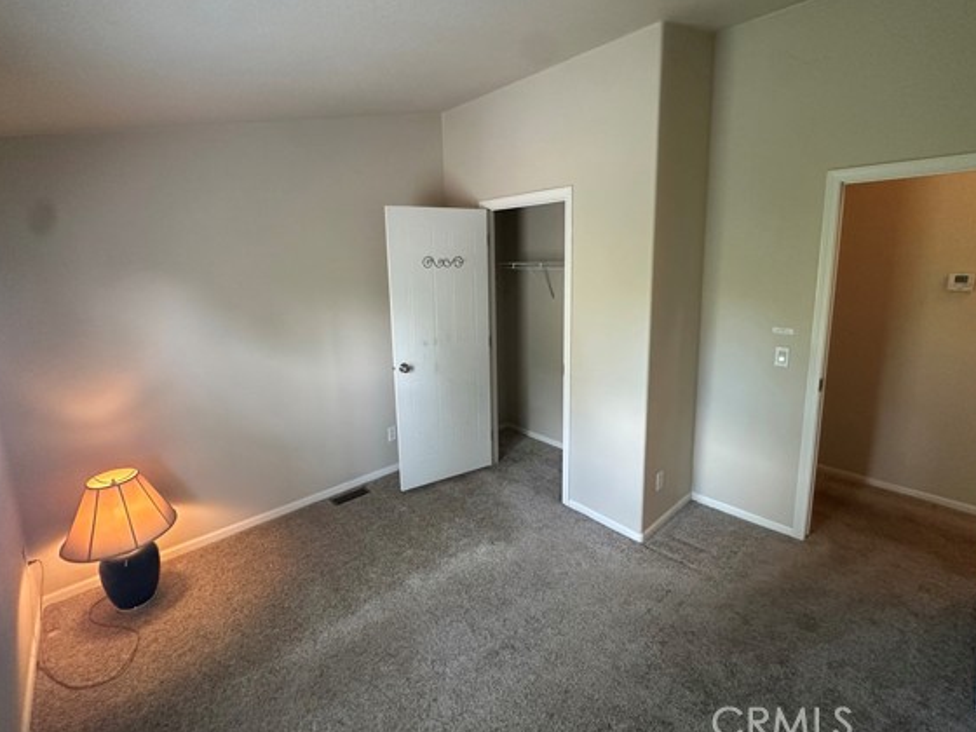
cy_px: 329
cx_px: 493
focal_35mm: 16
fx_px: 451
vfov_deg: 77.9
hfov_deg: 94.5
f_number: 2.2
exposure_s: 1/60
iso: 320
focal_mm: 2.22
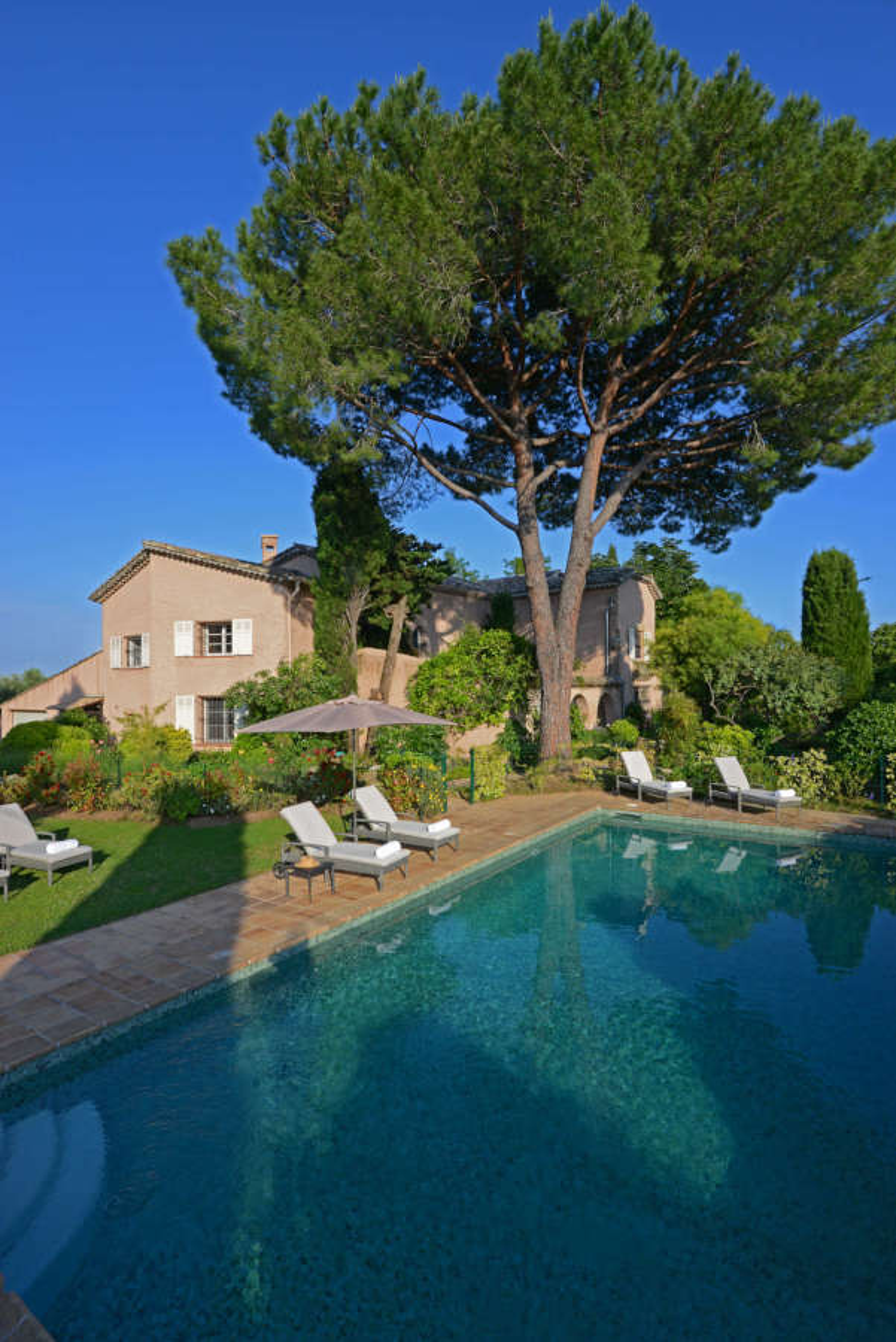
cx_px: 448
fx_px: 634
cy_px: 671
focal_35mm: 17
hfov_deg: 70.5
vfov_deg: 93.2
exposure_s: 1/125
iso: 500
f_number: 20
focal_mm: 17
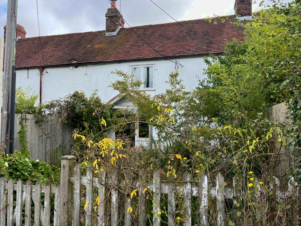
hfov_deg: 67.3
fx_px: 226
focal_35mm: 26
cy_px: 113
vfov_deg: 53.1
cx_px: 150
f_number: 1.6
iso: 50
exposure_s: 1/827
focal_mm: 5.1
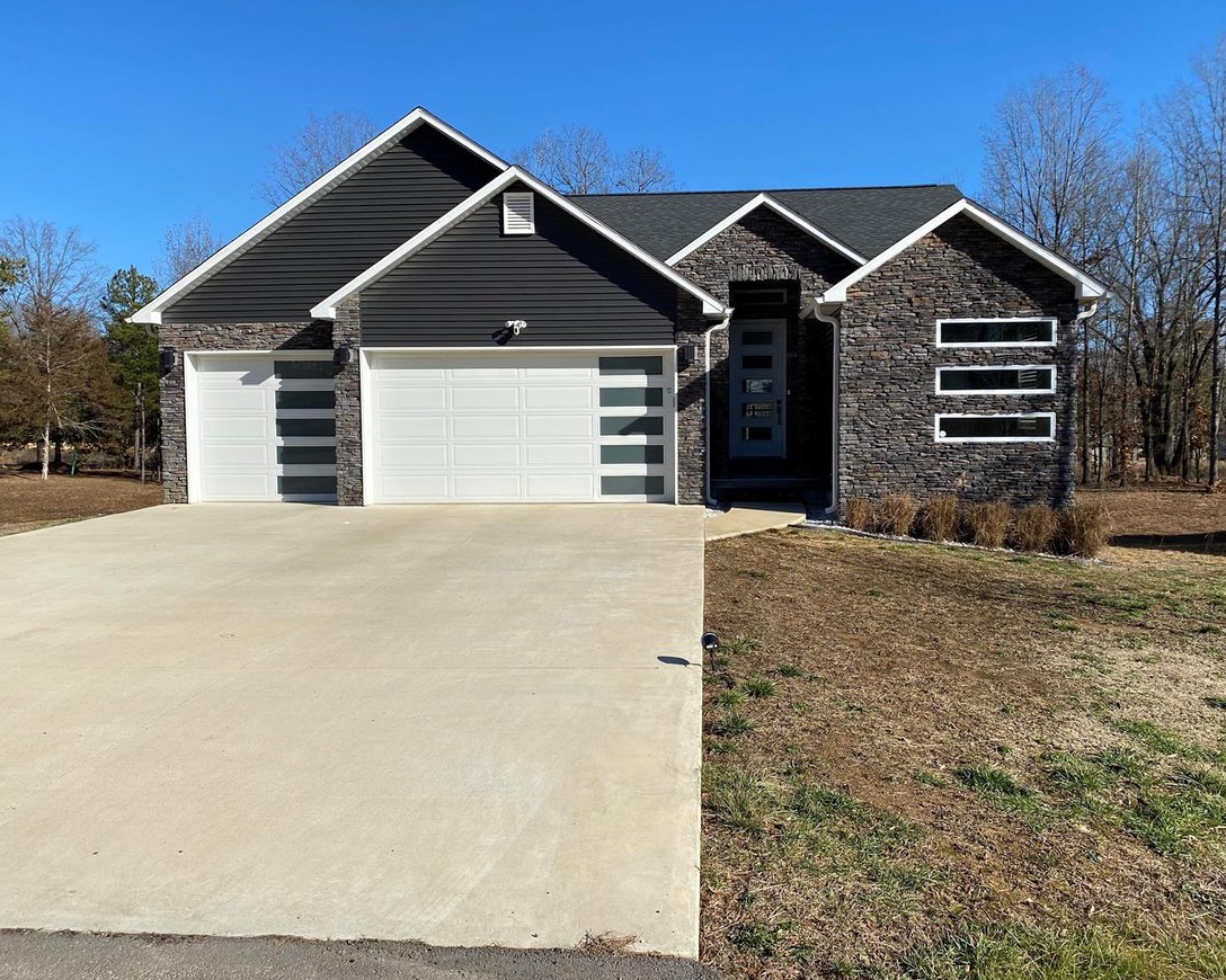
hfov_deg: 62.2
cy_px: 480
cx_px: 636
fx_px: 1016
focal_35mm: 28
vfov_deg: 51.5
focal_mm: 4.25
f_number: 1.8
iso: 32
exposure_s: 1/3846
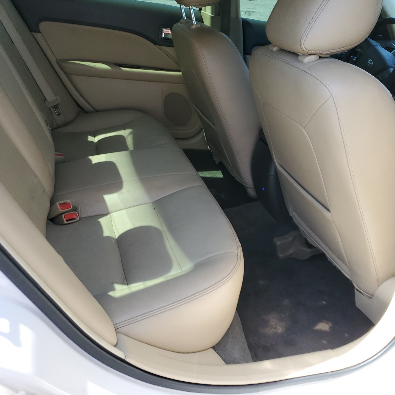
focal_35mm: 31
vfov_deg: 52.5
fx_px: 400
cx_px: 206
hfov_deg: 52.5
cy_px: 198
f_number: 1.5
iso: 50
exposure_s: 1/417
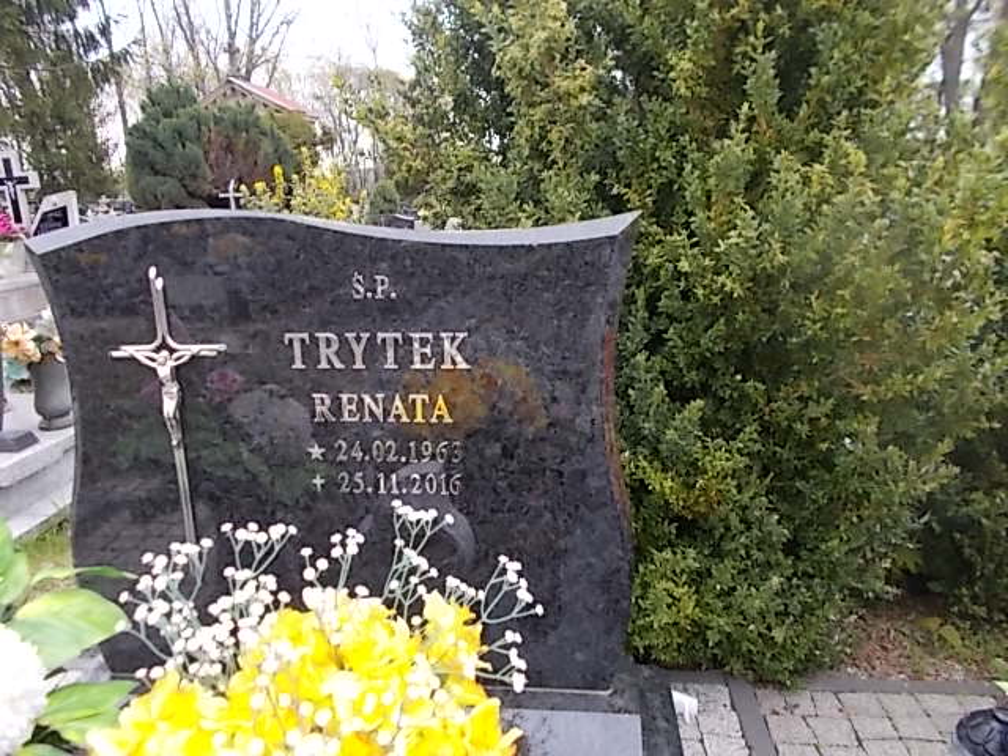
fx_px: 757
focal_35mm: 26
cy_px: 378
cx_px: 504
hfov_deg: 67.3
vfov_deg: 53.1
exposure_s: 1/50
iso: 80
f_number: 3.2
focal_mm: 4.6
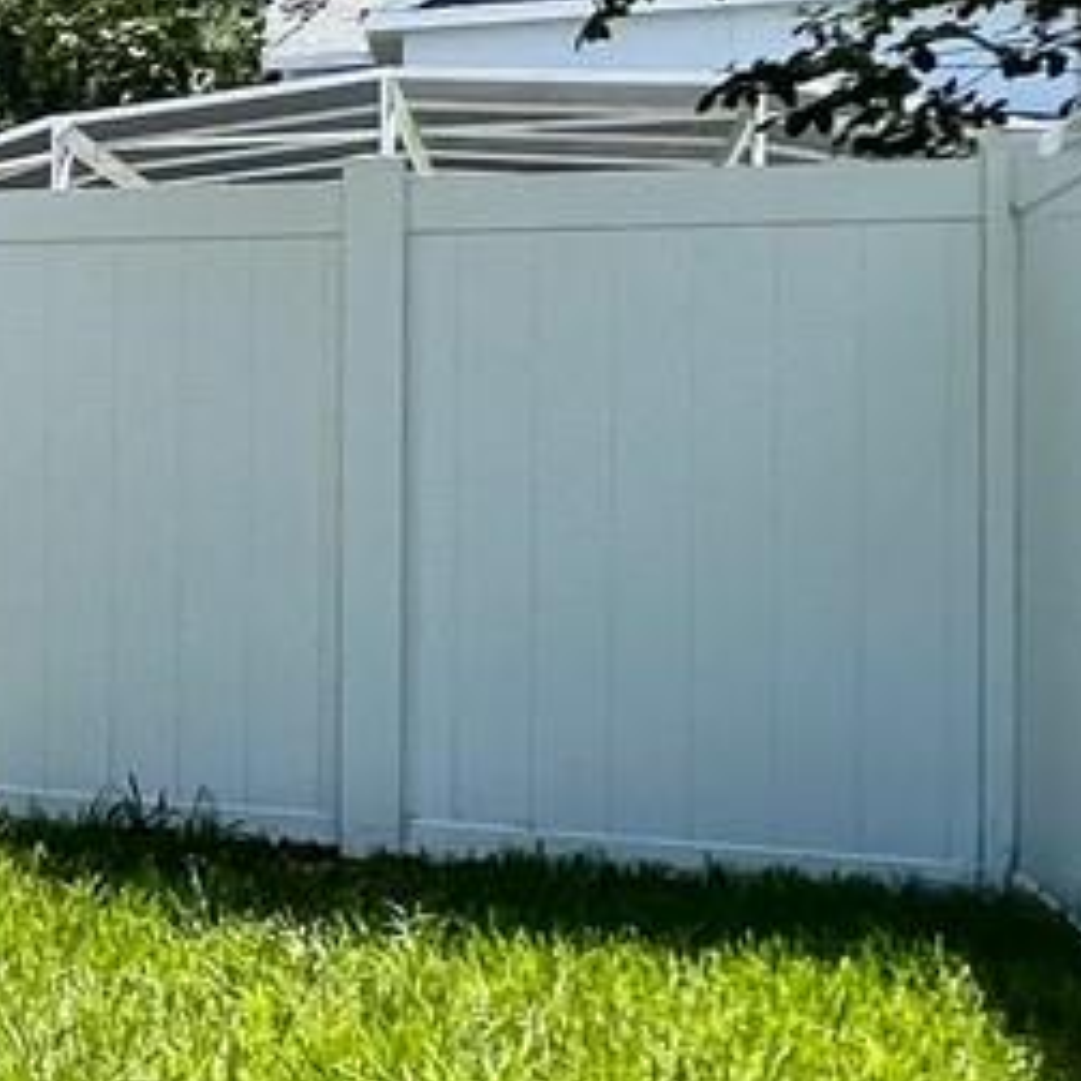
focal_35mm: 73
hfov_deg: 14.5
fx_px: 2579
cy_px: 442
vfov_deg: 23.6
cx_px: -1570
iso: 32
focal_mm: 1.57
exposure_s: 1/595
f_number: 1.8
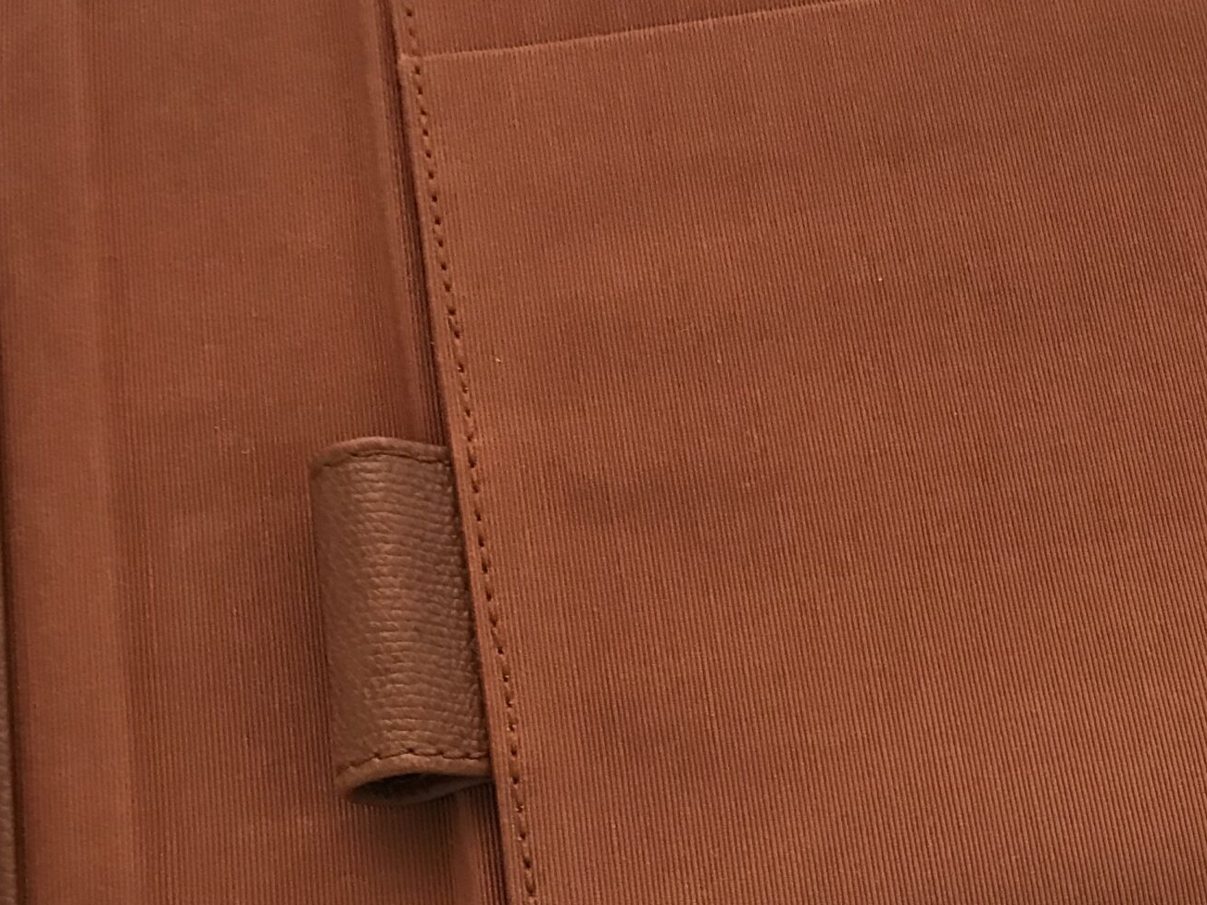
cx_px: 1028
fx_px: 1918
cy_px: 794
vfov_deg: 25.8
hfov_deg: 33.5
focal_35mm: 55
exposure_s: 1/17
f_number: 1.8
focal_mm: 3.99
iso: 64
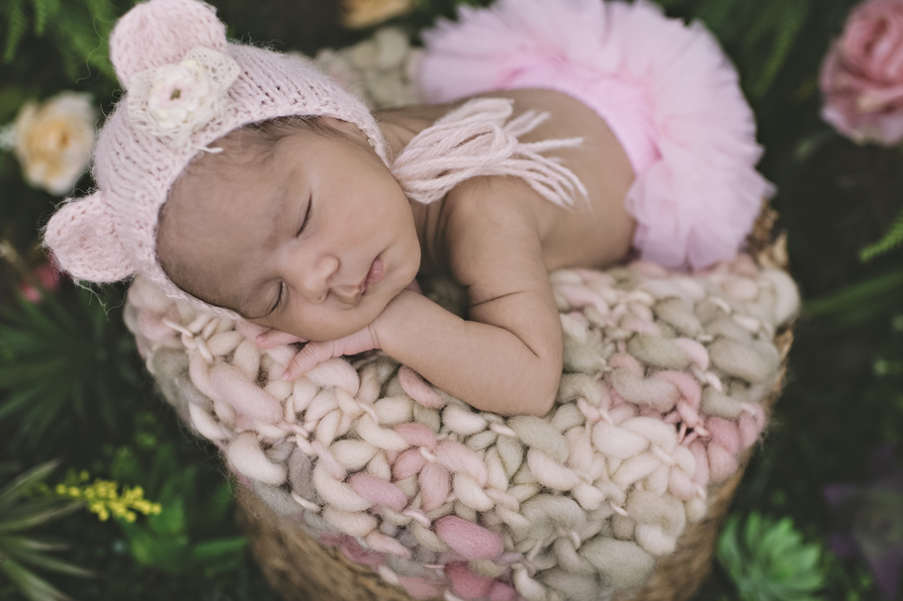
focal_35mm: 46
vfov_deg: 29.2
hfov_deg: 42.8
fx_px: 1153
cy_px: 272
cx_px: 476
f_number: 2.2
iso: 400
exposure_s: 1/200
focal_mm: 35
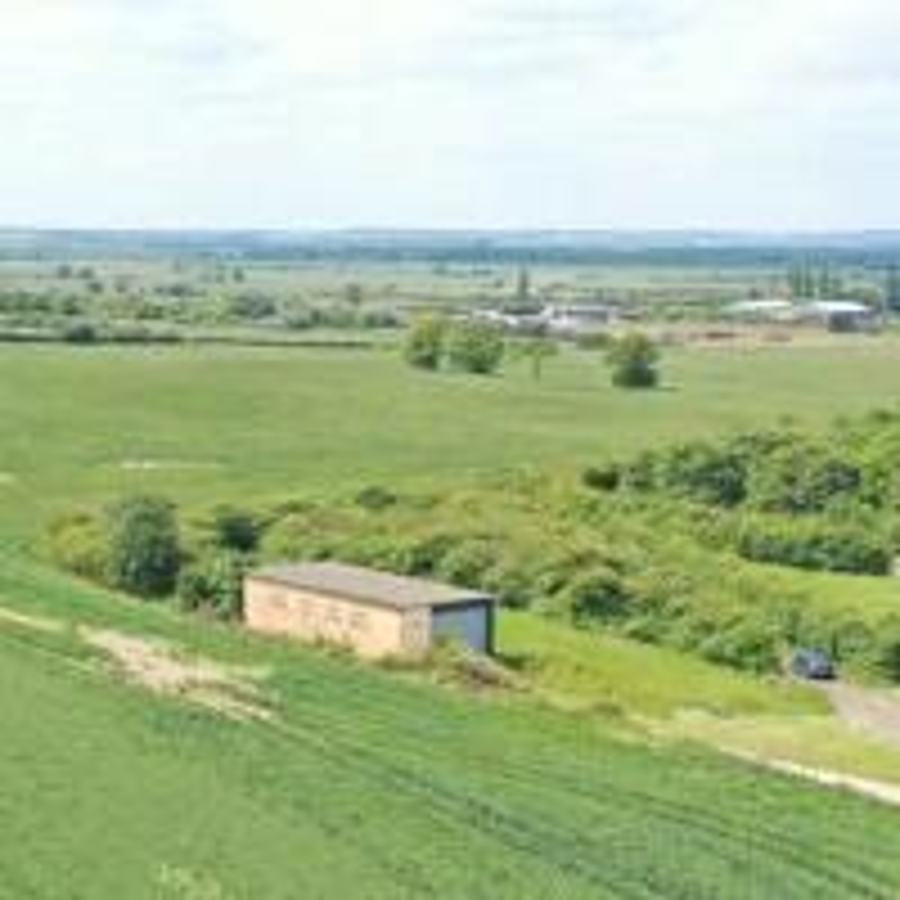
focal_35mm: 78
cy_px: 407
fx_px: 2294
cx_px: 178
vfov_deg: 22.2
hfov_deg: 21.9
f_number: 5
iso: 100
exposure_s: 1/320
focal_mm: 10.26
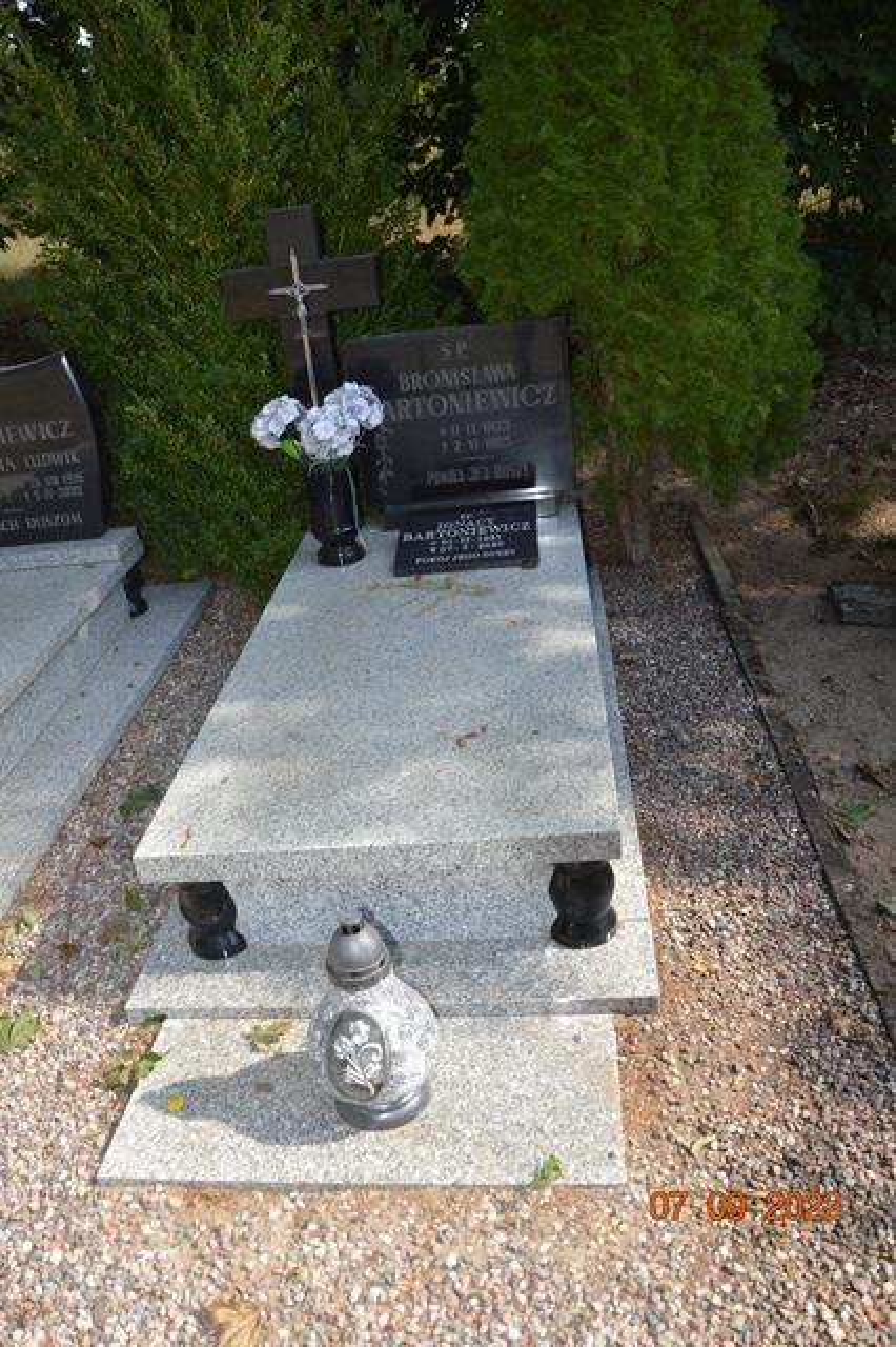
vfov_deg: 67.4
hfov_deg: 47.9
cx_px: 448
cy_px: 674
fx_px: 1009
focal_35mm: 27
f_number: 5
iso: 100
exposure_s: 1/200
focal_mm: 18
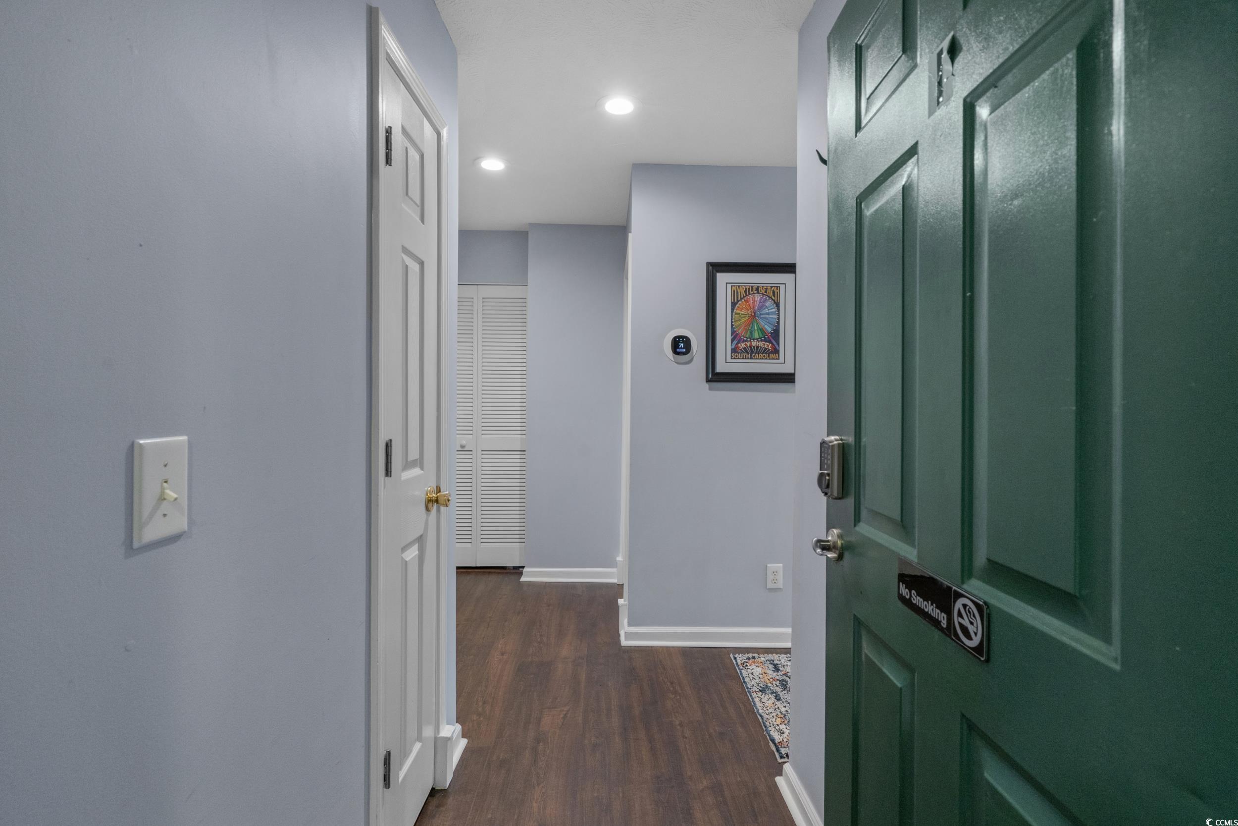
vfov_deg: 73.8
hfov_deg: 96.7
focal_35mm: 16
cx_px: 619
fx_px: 550
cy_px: 413
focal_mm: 16
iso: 800
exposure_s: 1/15
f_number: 8
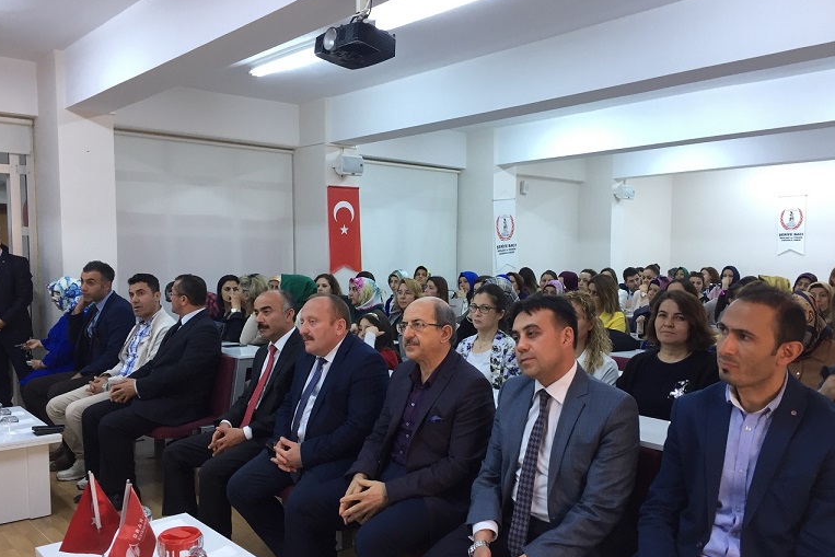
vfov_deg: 42.3
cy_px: 310
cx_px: 415
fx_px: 719
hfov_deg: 60.3
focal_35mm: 31
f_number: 2.2
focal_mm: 4.15
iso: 80
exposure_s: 1/33
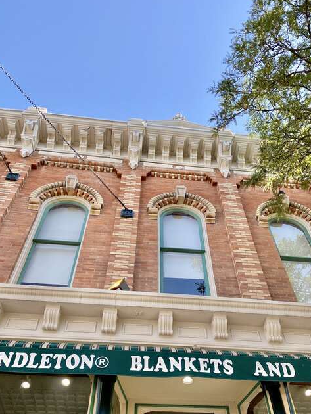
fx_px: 395
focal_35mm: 33
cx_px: 170
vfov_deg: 54.8
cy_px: 256
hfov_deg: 42.9
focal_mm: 4.25
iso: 32
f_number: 1.8
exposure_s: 1/424
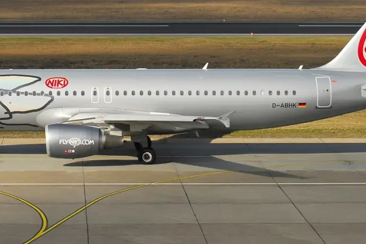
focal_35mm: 169
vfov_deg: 8.1
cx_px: 159
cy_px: 91
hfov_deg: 12.2
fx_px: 1718
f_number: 8
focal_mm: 70
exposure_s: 1/500
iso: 200
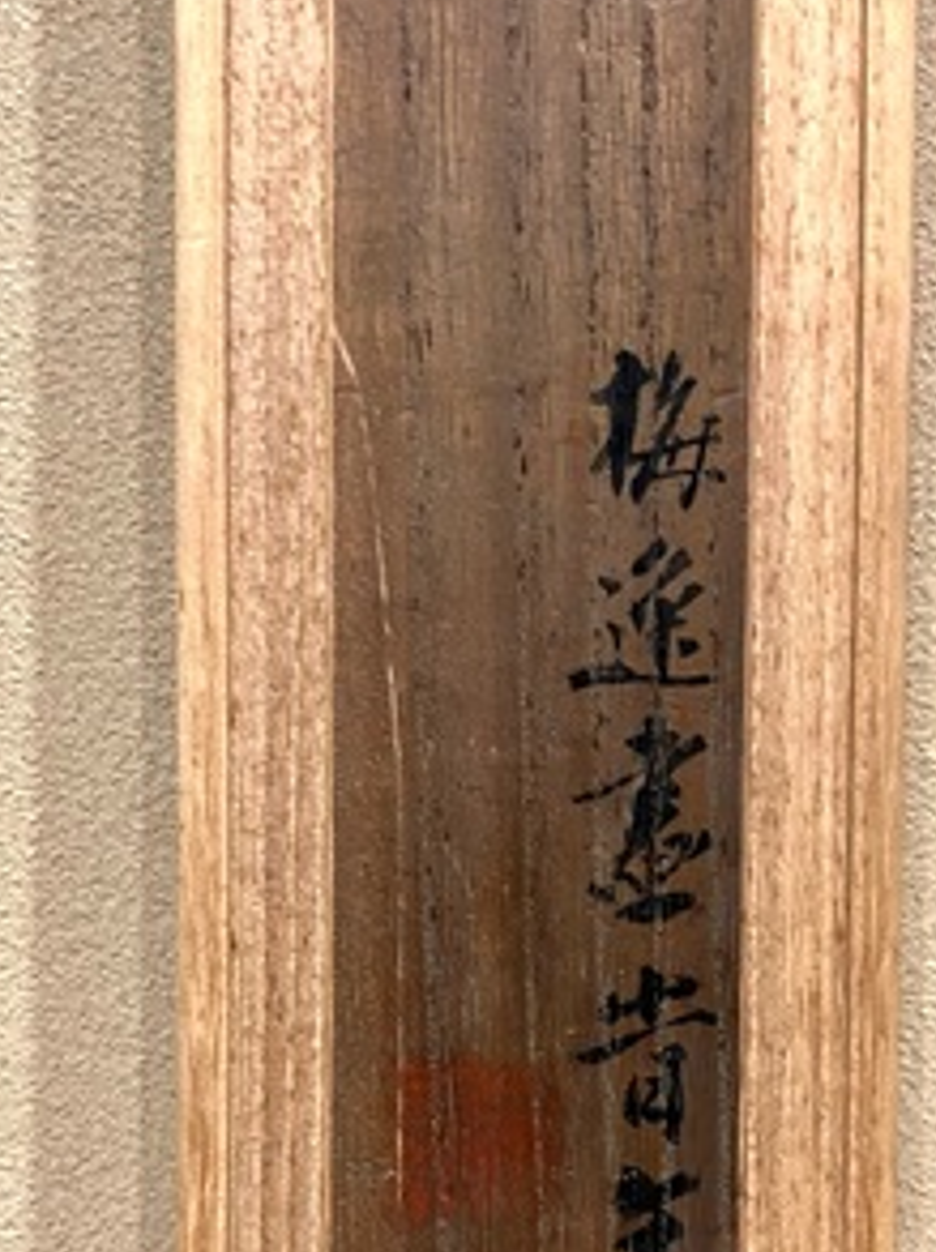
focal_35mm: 48
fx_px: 1734
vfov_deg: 39.0
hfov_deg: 30.2
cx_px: 524
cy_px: 880
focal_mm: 5.7
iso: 1000
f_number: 1.5
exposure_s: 1/24
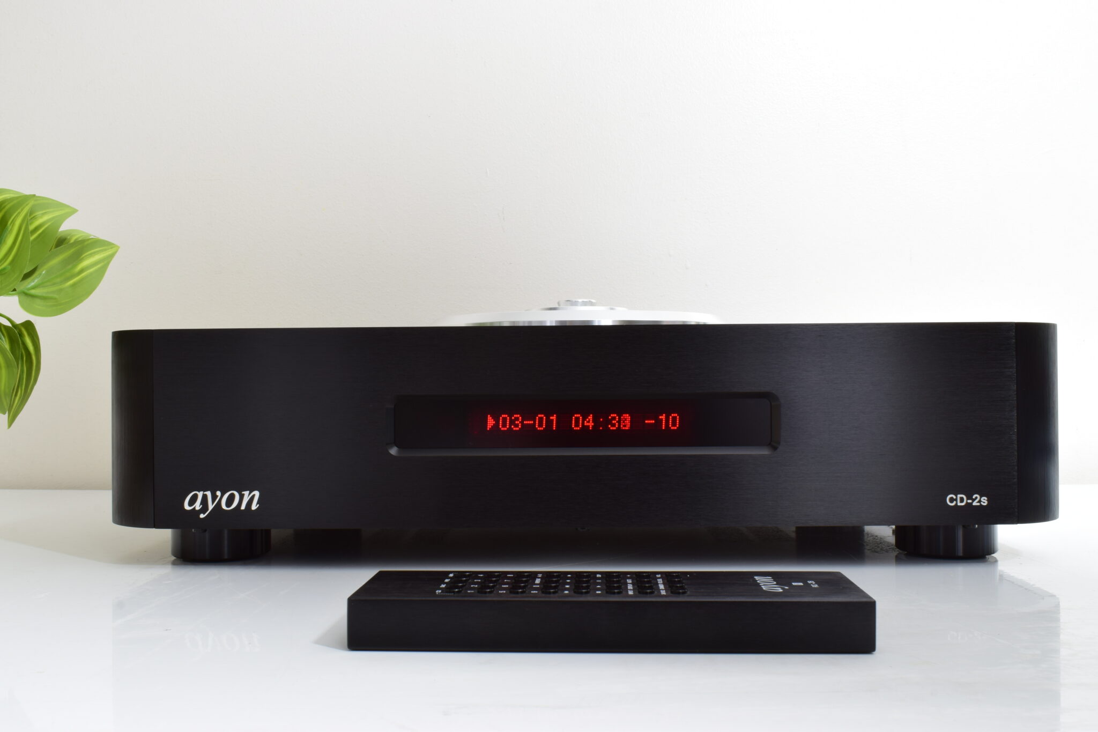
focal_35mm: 34
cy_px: 366
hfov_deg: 55.1
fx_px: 1052
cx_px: 549
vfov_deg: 38.4
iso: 100
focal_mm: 23
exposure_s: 5
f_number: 25
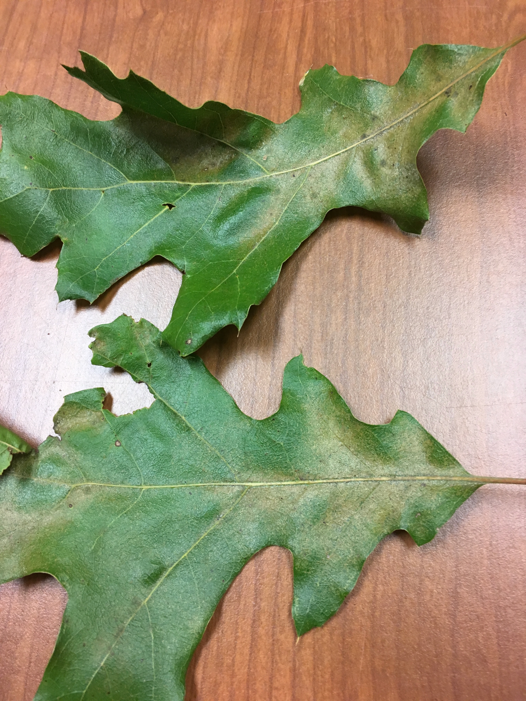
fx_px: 588
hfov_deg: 48.2
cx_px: 263
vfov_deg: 61.7
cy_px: 350
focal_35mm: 29
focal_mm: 4.15
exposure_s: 1/30
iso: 100
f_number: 2.2
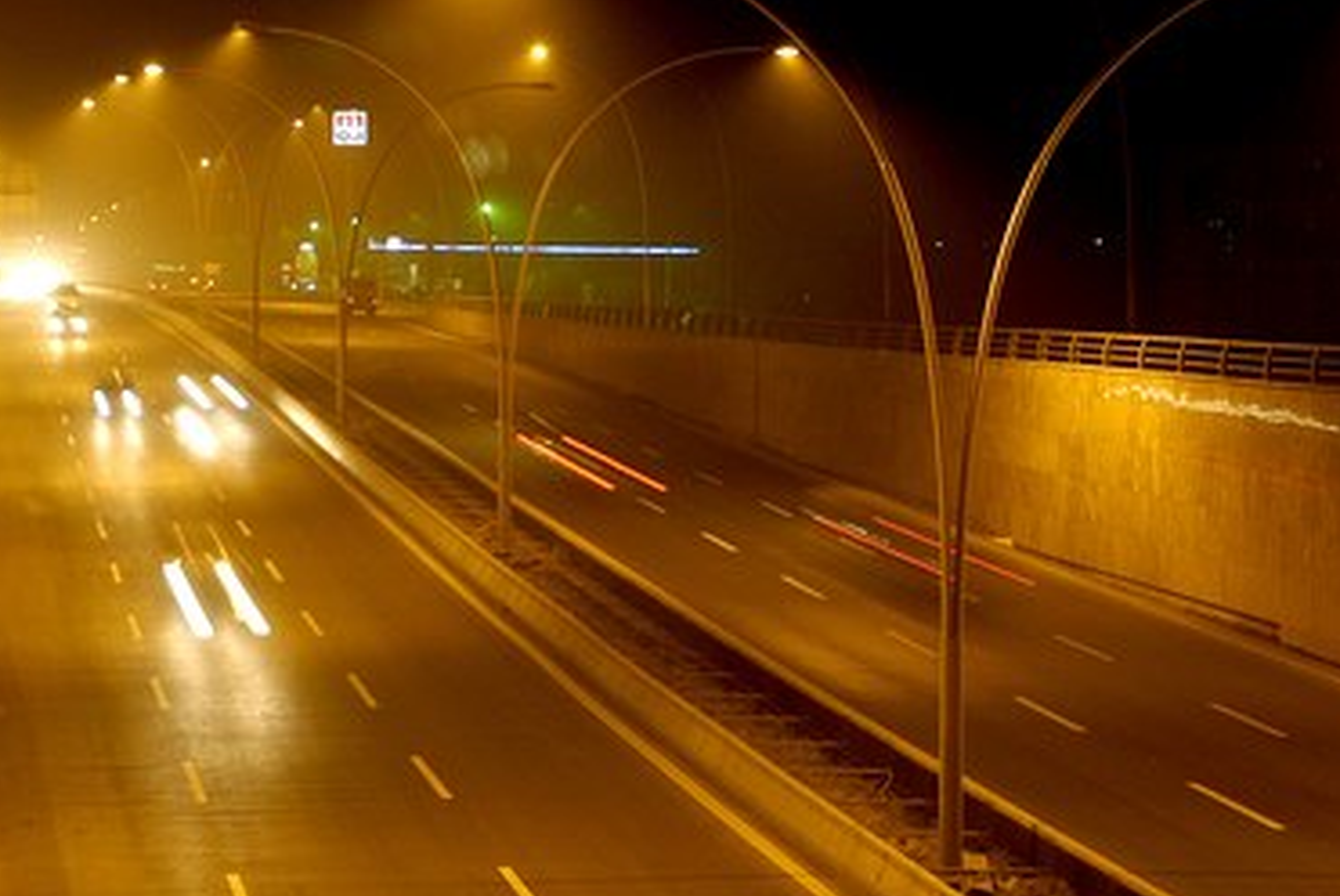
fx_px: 4212
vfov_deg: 12.1
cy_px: 182
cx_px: 260
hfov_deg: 17.9
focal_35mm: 113
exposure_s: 1/2
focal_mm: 35
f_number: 6.3
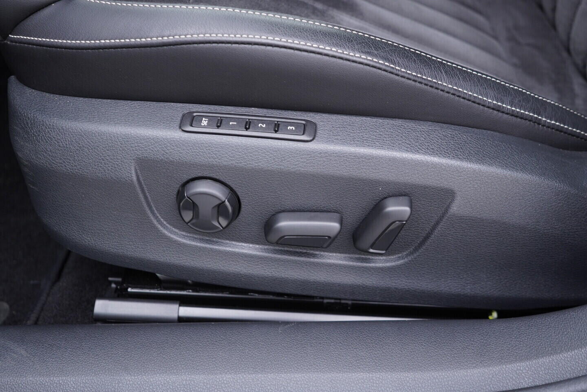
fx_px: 587
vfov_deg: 36.9
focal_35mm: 36
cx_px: 294
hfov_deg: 53.1
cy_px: 196
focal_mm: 24
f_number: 2.8
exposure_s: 1/40
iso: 250
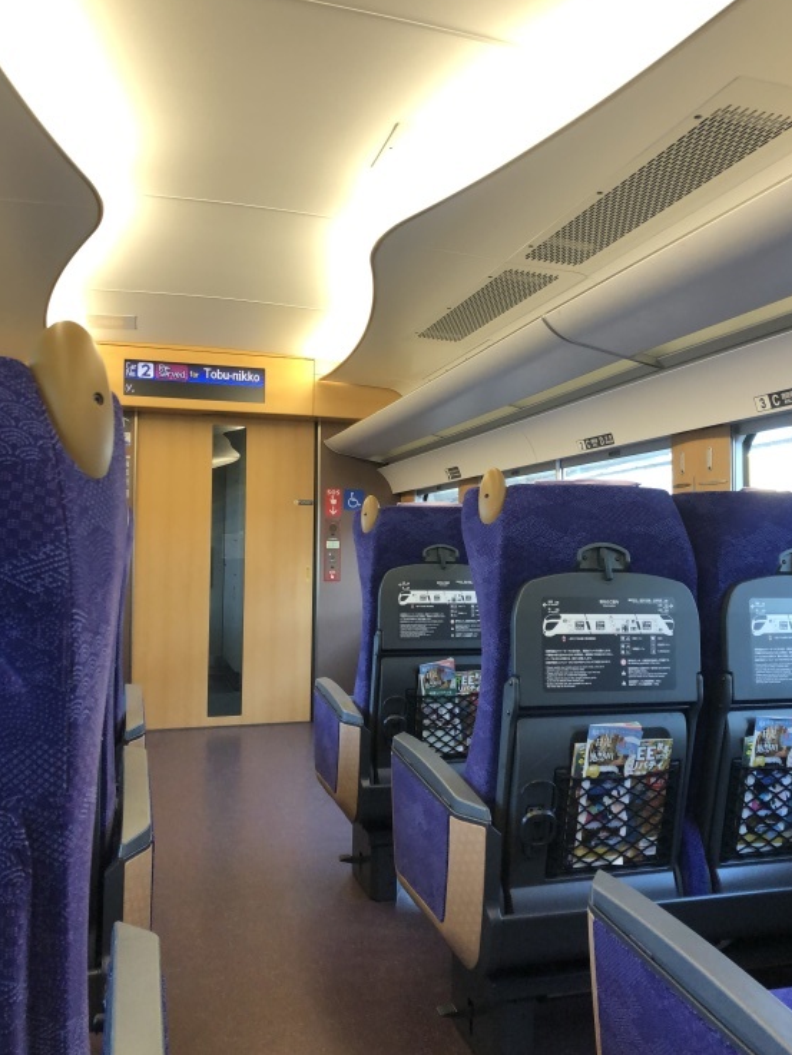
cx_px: 421
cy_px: 521
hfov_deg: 46.8
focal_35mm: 30
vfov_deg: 60.0
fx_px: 915
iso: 125
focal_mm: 3.99
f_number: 1.8
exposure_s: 1/120
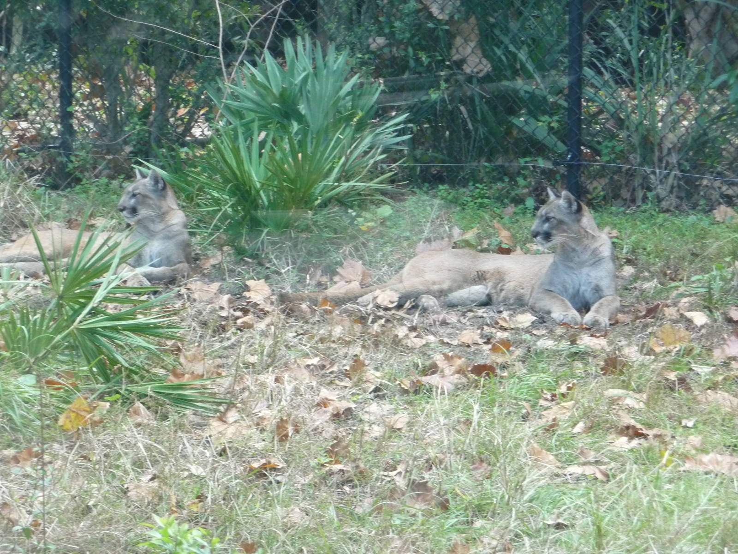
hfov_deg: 12.5
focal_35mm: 158
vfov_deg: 9.4
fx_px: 3369
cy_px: 277
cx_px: 369
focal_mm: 27.1
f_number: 4.8
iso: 400
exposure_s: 1/60
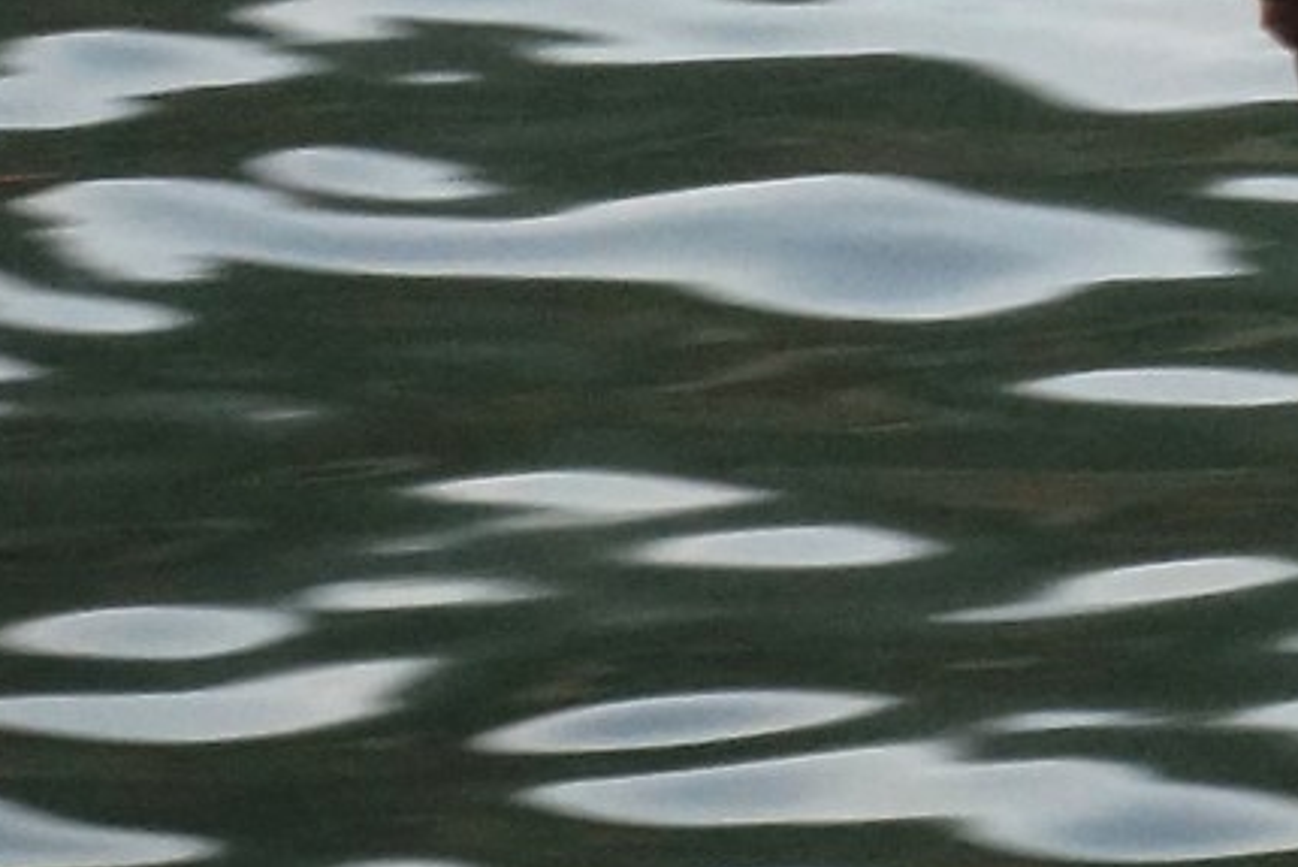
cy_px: -501
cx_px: 2104
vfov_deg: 0.5
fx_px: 100695
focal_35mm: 2792
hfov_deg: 0.7
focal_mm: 500
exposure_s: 1/1000
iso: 1600
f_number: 8
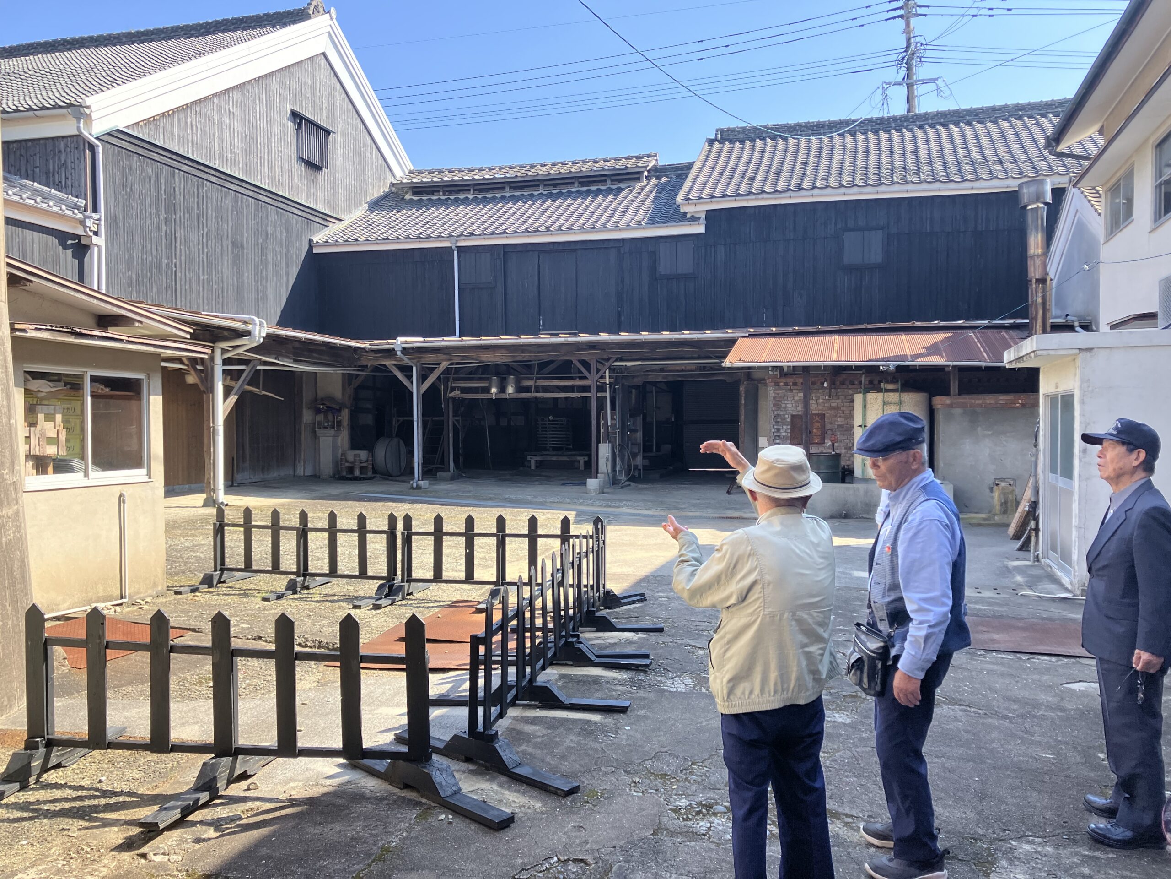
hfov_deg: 63.4
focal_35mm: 28
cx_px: 586
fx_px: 947
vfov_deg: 49.7
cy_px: 440
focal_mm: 3.99
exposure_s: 1/415
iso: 32
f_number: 1.8
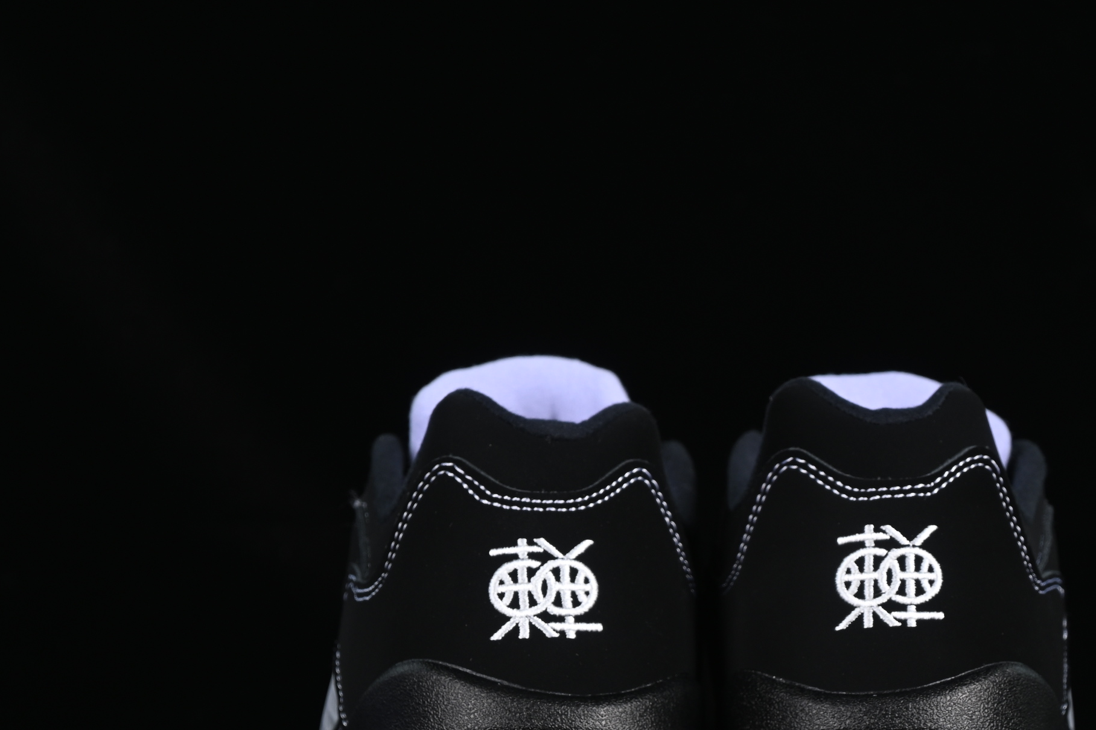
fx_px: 3500
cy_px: 533
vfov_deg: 11.9
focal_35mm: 115
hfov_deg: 17.8
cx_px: 695
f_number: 6.3
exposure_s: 1/60
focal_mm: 50
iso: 160
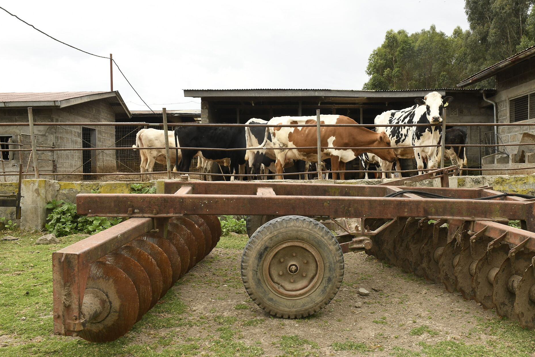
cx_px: 331
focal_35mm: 36
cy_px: 191
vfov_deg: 36.8
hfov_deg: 52.6
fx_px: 535
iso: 640
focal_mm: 28
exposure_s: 1/160
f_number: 11
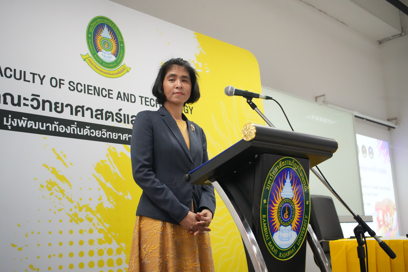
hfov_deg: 53.1
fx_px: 408
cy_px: 136
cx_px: 204
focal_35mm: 36
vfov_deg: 36.9
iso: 12800
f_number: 4
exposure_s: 1/500
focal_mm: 36
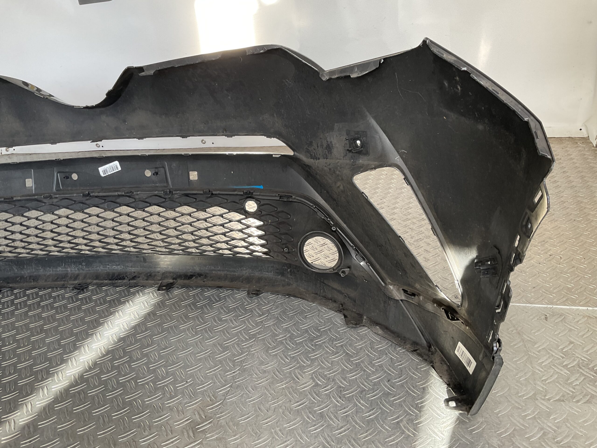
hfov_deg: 61.7
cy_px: 224
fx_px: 500
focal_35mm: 29
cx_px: 298
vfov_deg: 48.2
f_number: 1.8
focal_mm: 3
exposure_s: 1/100
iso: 32
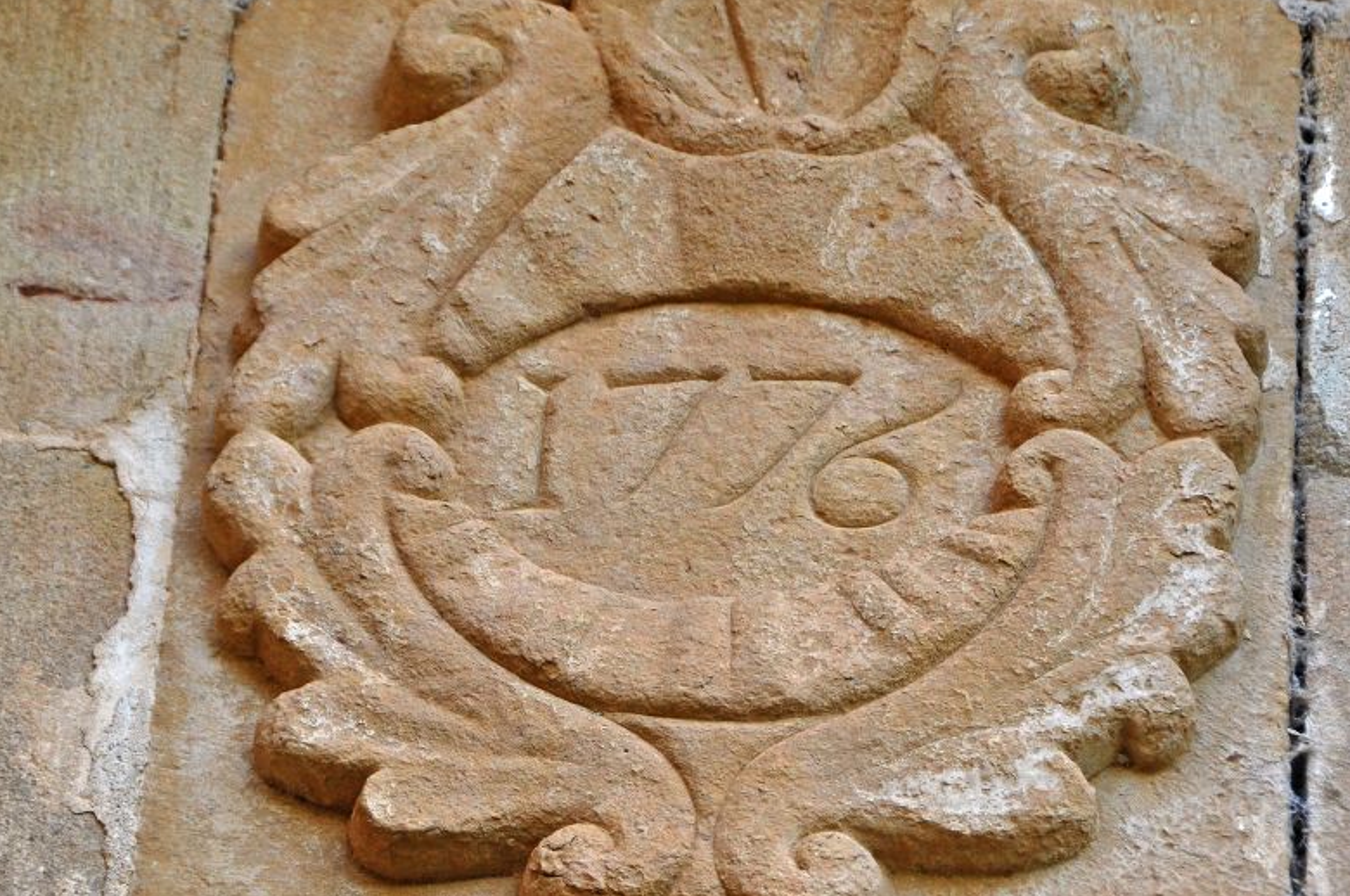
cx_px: 685
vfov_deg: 5.4
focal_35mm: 256
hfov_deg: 8.1
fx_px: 9588
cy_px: 443
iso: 500
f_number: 5.6
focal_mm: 130
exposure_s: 1/200
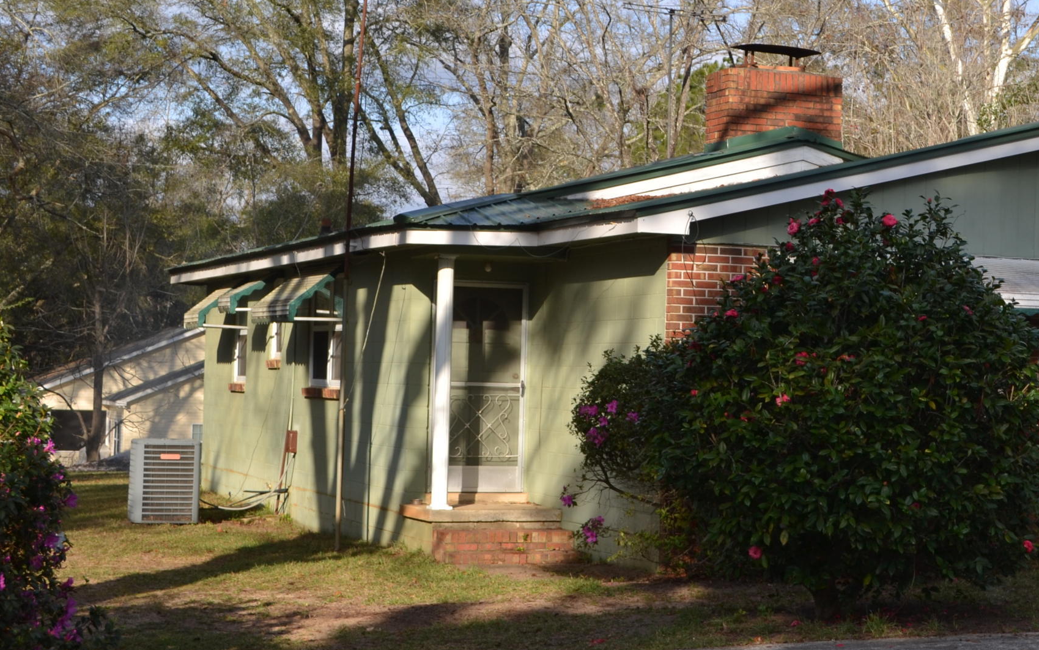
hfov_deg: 25.0
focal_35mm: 81
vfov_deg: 16.1
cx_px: 877
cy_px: 286
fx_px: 2294
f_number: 7.1
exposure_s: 1/200
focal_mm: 30
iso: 100
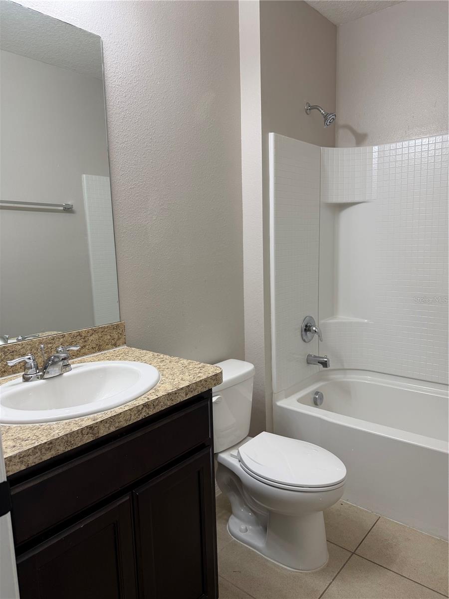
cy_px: 300
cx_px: 224
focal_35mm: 24
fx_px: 415
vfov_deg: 71.6
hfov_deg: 56.8
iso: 125
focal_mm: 6.76
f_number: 1.78
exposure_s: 1/120
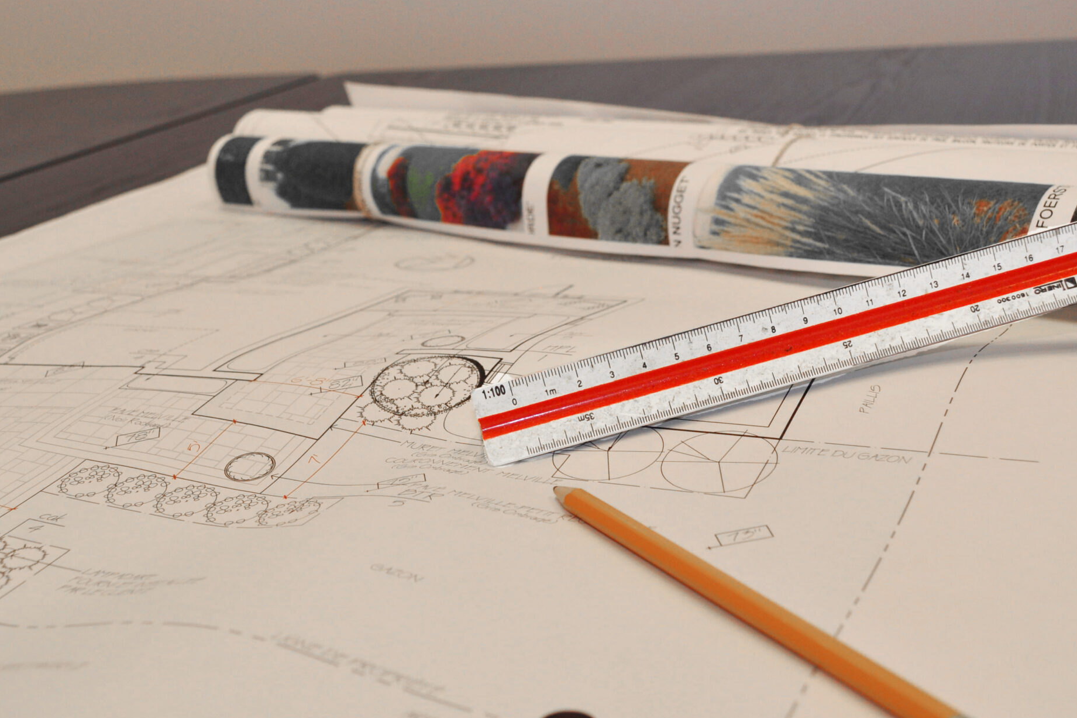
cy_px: 396
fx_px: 1496
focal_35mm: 50
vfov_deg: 27.0
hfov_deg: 39.6
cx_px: 514
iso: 400
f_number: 5
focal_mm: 24
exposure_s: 1/100
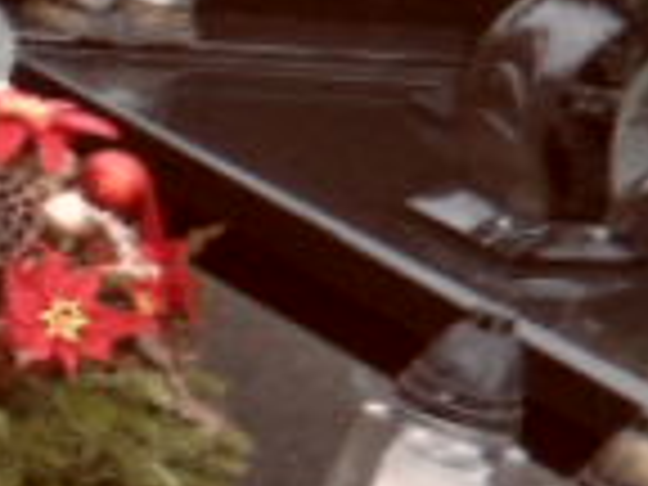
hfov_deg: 8.5
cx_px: -1611
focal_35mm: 171
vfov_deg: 8.7
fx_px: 3201
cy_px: 360
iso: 100
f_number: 3.2
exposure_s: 1/90
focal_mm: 3.9
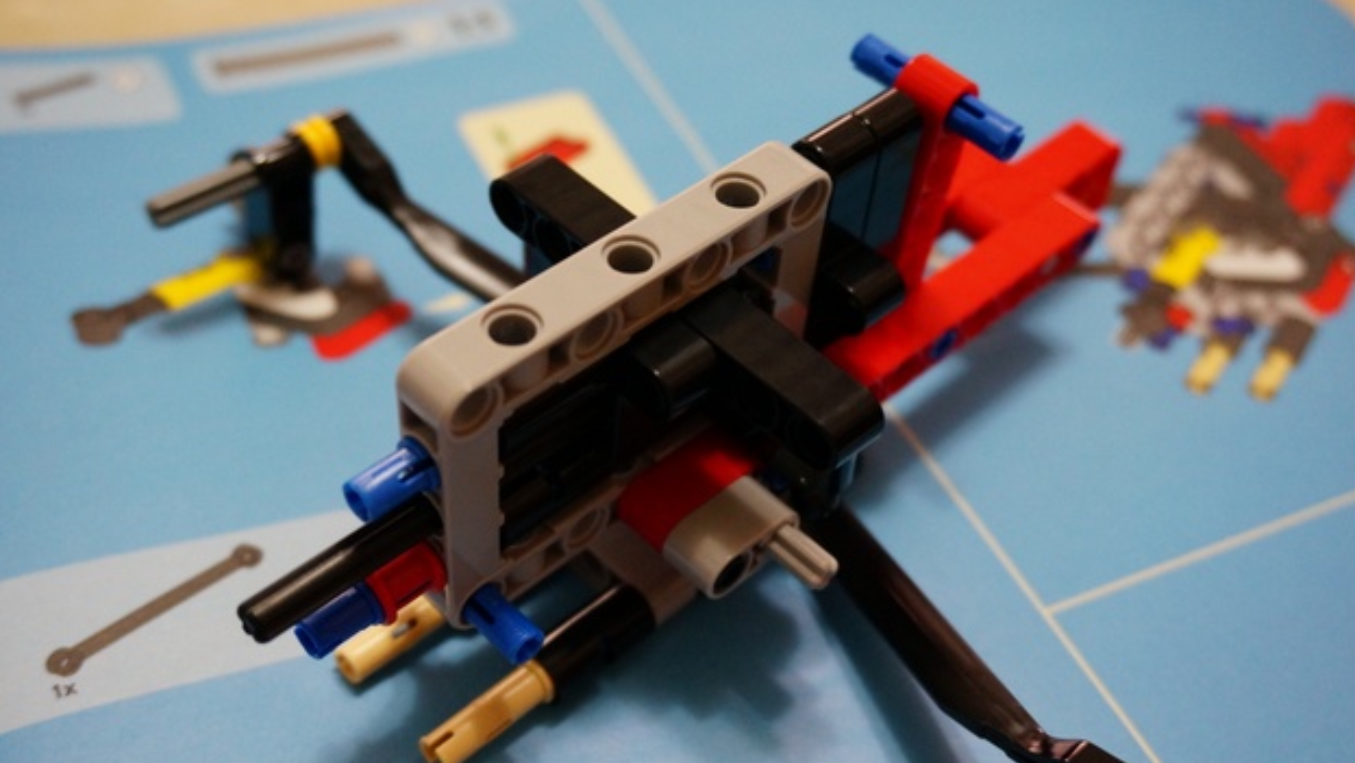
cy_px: 426
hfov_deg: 46.8
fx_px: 1565
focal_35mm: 44
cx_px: 679
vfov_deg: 27.4
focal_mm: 27
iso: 1600
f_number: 4.5
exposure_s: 1/40
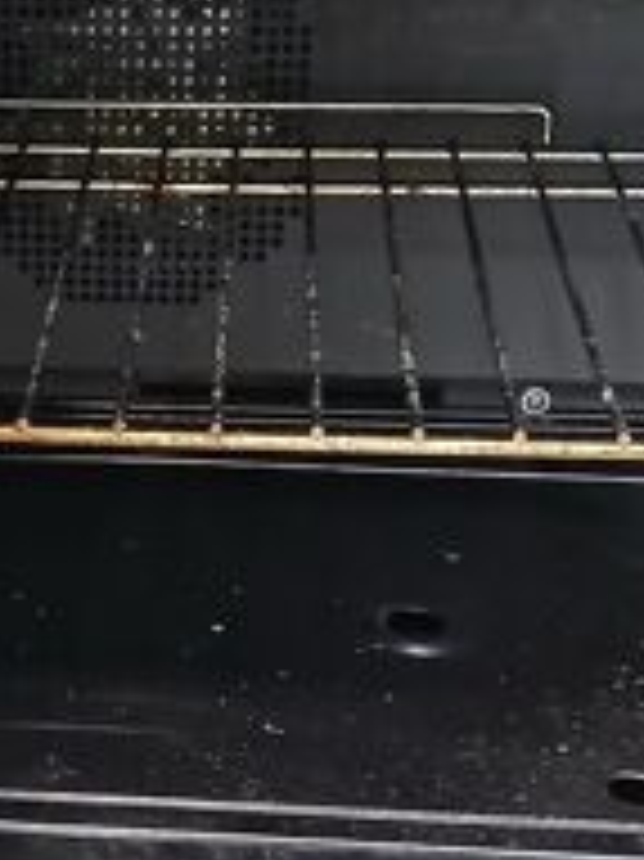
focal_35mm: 87
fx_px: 2160
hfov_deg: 16.5
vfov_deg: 22.3
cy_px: 635
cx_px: -41
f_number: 1.8
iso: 500
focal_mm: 3.98
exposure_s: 1/20
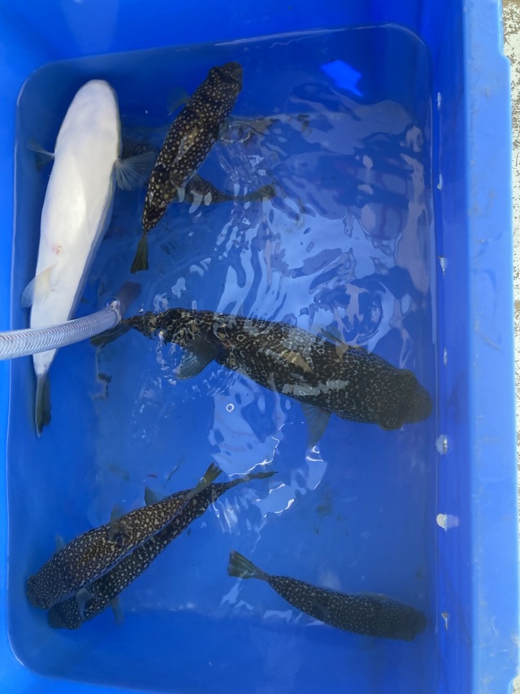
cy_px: 347
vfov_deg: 63.5
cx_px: 260
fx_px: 561
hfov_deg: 49.7
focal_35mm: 28
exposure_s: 1/120
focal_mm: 3.99
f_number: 1.8
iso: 50
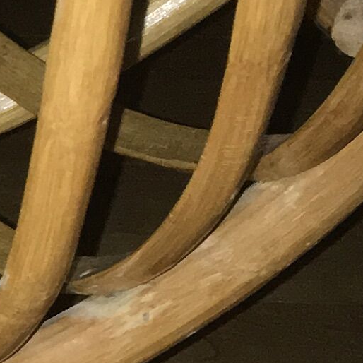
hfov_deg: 7.9
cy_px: 411
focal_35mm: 201
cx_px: -604
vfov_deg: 8.6
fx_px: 2385
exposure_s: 1/17
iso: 100
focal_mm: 4.15
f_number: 2.2
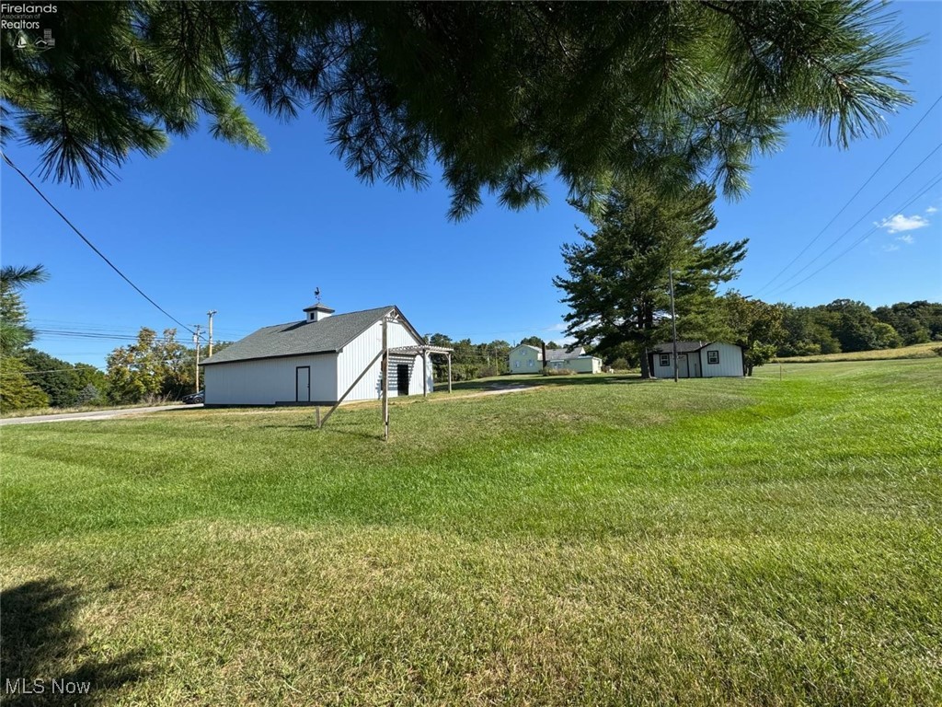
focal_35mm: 14
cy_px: 354
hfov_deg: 102.1
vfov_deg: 85.7
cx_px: 471
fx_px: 381
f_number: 2.2
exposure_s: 1/1567
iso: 40
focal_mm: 2.22
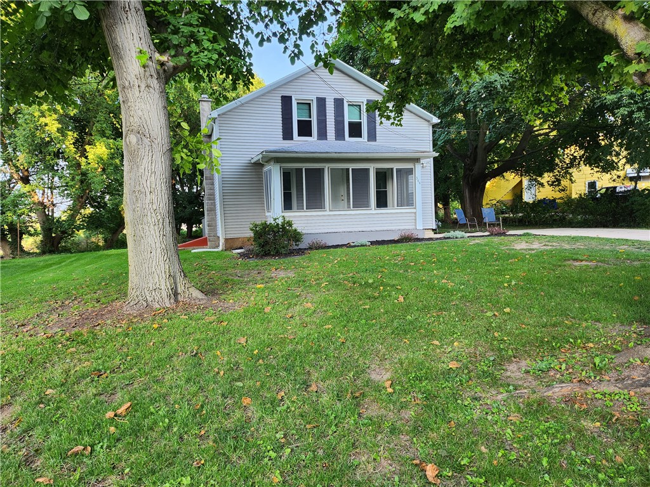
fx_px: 451
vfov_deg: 56.8
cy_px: 244
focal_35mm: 24
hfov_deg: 71.6
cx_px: 325
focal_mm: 5
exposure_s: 1/180
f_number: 1.8
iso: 80
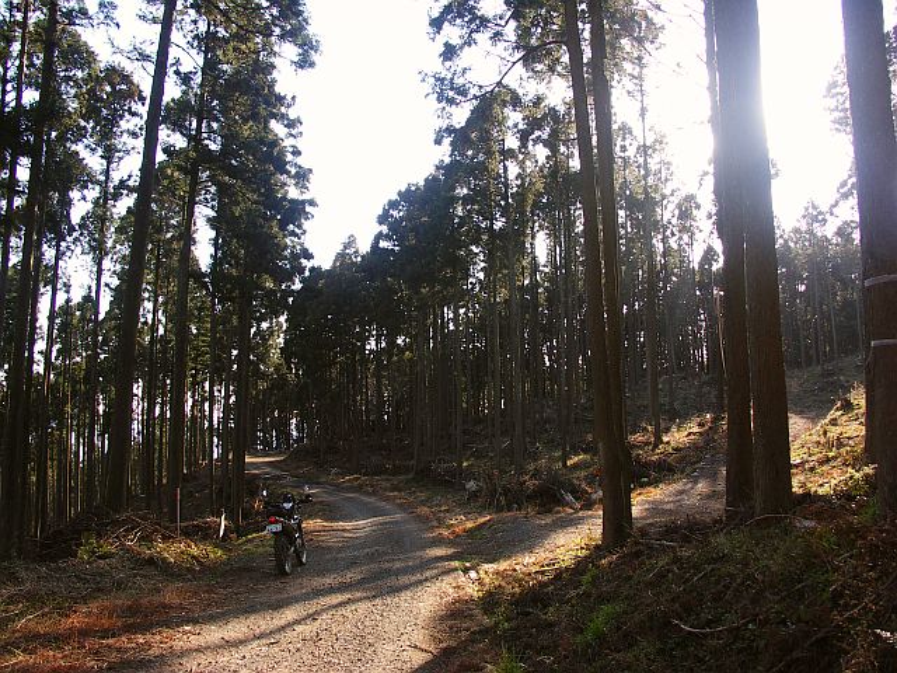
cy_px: 336
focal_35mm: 28
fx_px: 726
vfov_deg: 49.7
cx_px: 448
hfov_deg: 63.4
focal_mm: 7.2
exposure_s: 1/100
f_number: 3.5
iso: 50
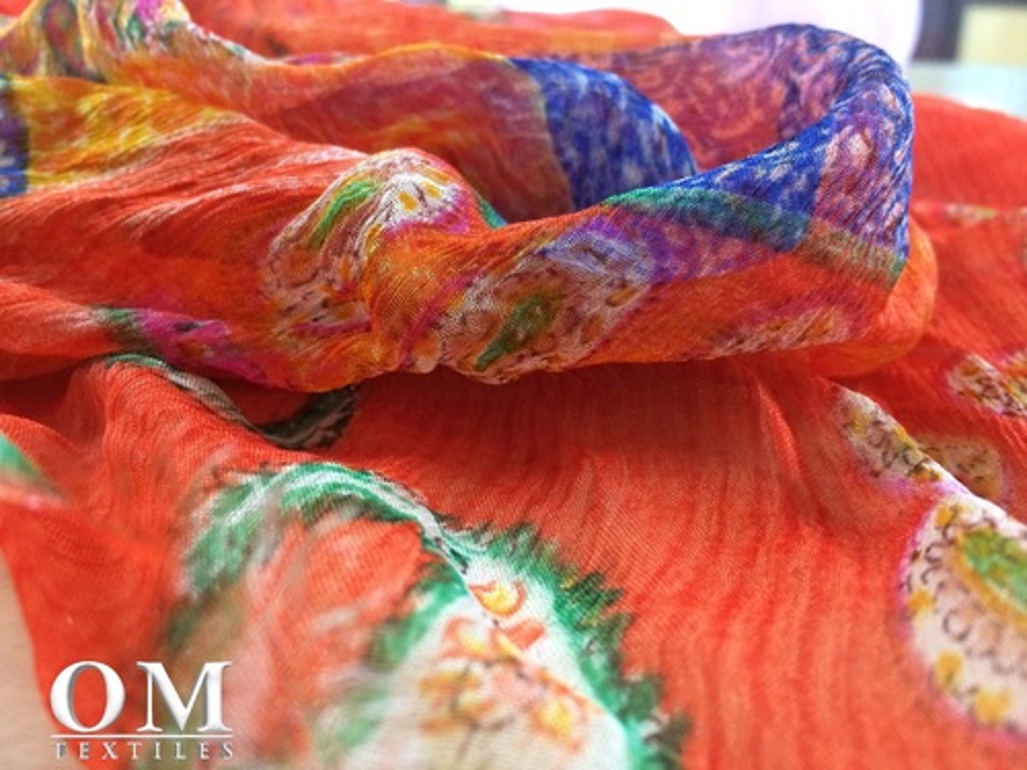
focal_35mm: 29
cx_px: 514
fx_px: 860
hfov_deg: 61.7
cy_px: 385
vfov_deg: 48.2
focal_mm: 4.15
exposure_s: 1/20
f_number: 2.2
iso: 320
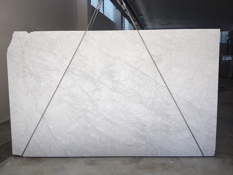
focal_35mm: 35
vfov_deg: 40.7
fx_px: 236
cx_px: 116
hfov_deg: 52.6
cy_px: 88
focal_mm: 4.28
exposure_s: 1/270
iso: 50
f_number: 2.4
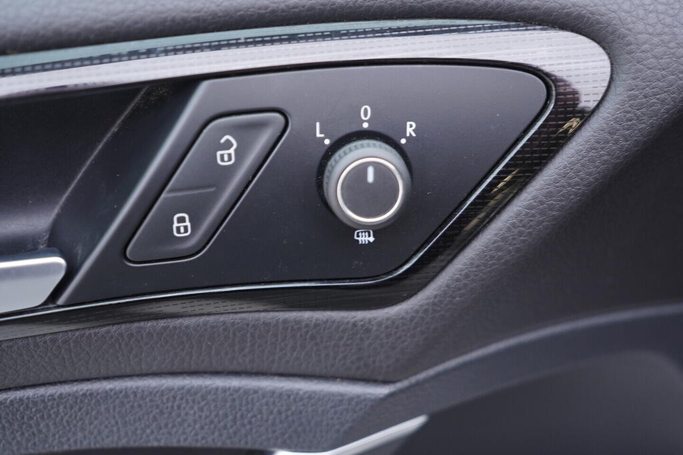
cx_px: 342
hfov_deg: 53.1
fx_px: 683
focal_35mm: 36
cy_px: 228
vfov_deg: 36.9
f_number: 2.8
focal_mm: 24
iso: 250
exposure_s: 1/40
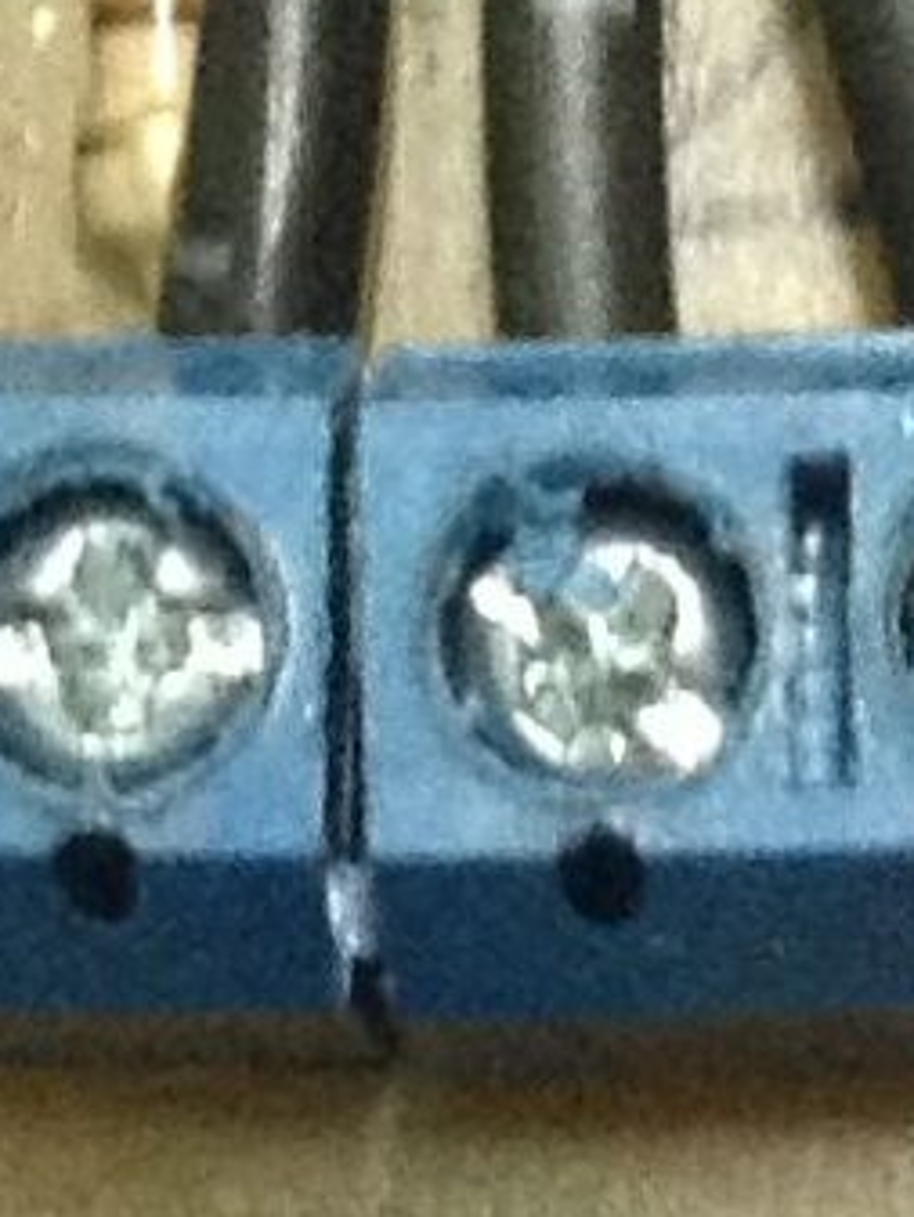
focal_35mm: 250
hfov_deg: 5.9
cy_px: 1788
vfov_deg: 7.8
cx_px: 611
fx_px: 8796
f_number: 2.4
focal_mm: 3.3
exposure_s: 1/15
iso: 320
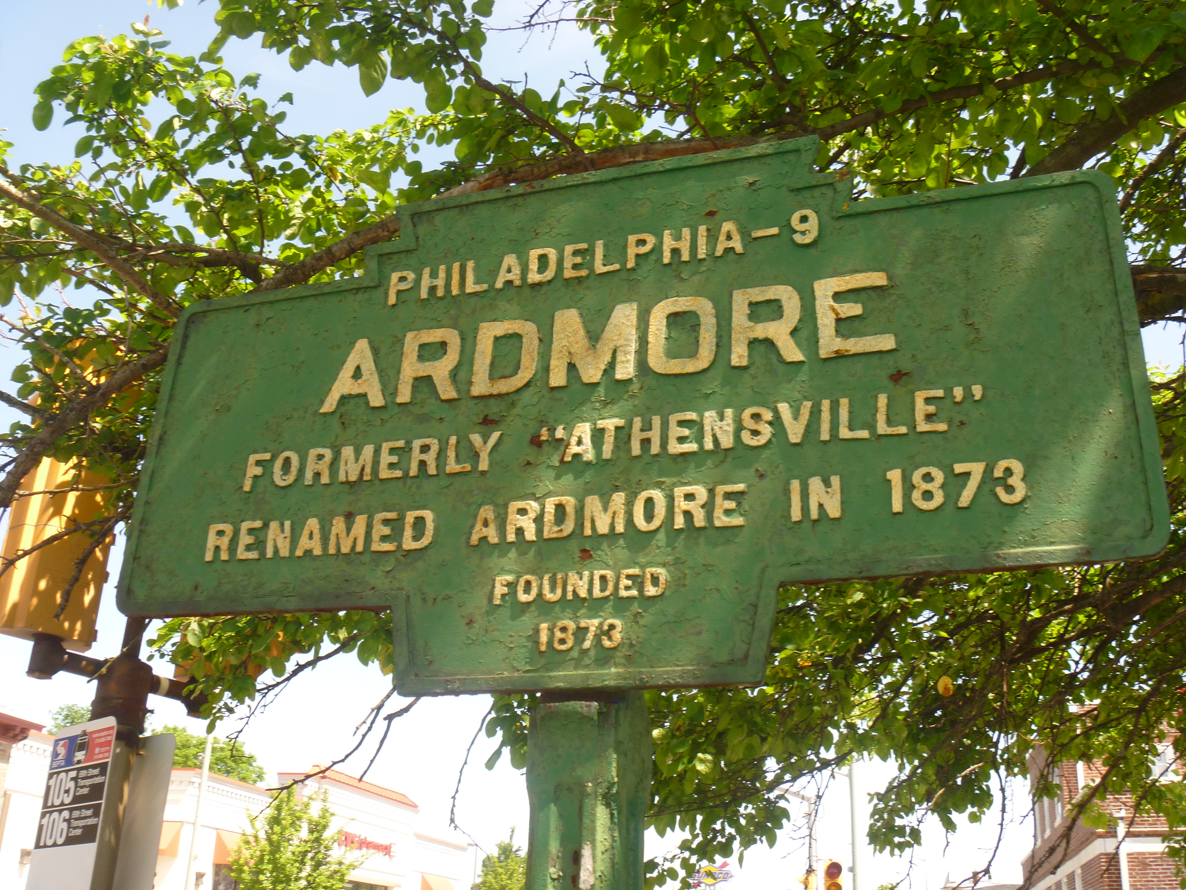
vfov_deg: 40.7
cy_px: 445
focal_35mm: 35
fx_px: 1199
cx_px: 593
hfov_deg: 52.6
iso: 100
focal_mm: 6.3
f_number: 4.5
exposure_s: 1/160
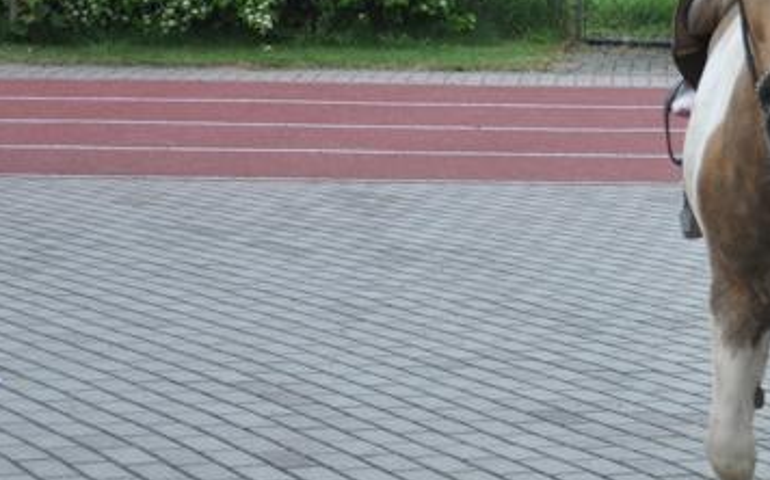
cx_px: 962
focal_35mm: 167
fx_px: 3502
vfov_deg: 7.8
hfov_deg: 12.2
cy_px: 97
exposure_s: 1/2000
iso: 500
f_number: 4.5
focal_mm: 38
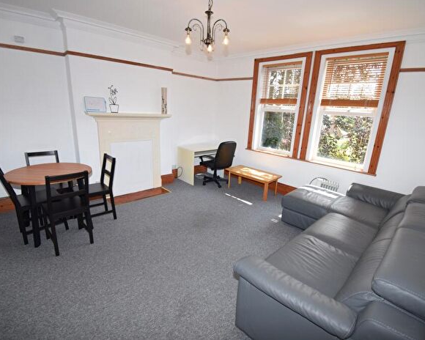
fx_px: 214
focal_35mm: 17
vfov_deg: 77.0
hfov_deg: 89.6
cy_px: 170
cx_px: 218
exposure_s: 1/125
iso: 400
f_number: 5.6
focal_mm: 10
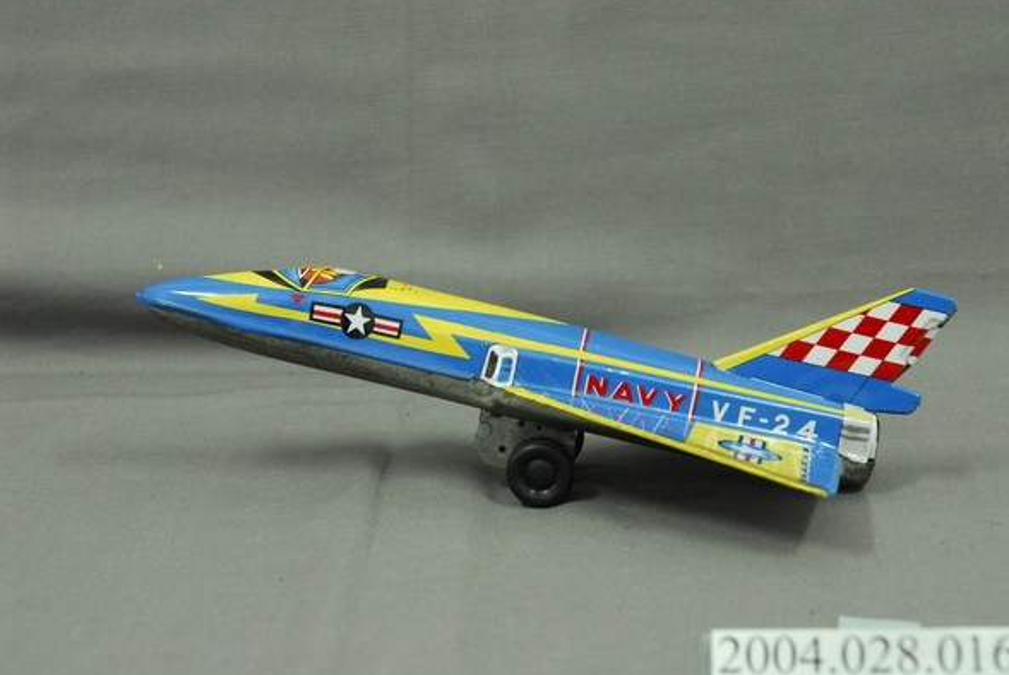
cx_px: 546
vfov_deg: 12.0
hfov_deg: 17.9
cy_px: 322
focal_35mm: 114
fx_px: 3198
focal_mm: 70
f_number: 8
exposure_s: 1/8
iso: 1000
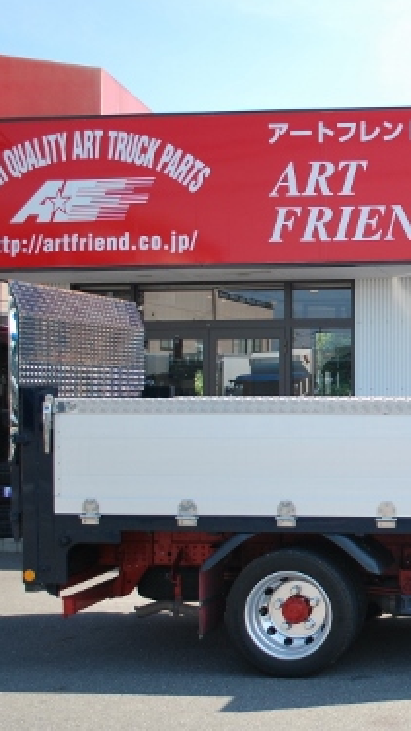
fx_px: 1143
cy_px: 380
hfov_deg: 18.8
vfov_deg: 35.4
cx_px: 542
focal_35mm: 59
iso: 200
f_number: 4
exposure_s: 1/640
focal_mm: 22
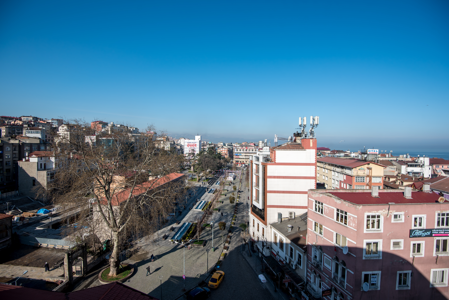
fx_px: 200
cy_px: 150
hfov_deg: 96.7
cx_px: 224
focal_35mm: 16
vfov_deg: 73.8
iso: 100
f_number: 4
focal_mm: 16
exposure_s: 1/640
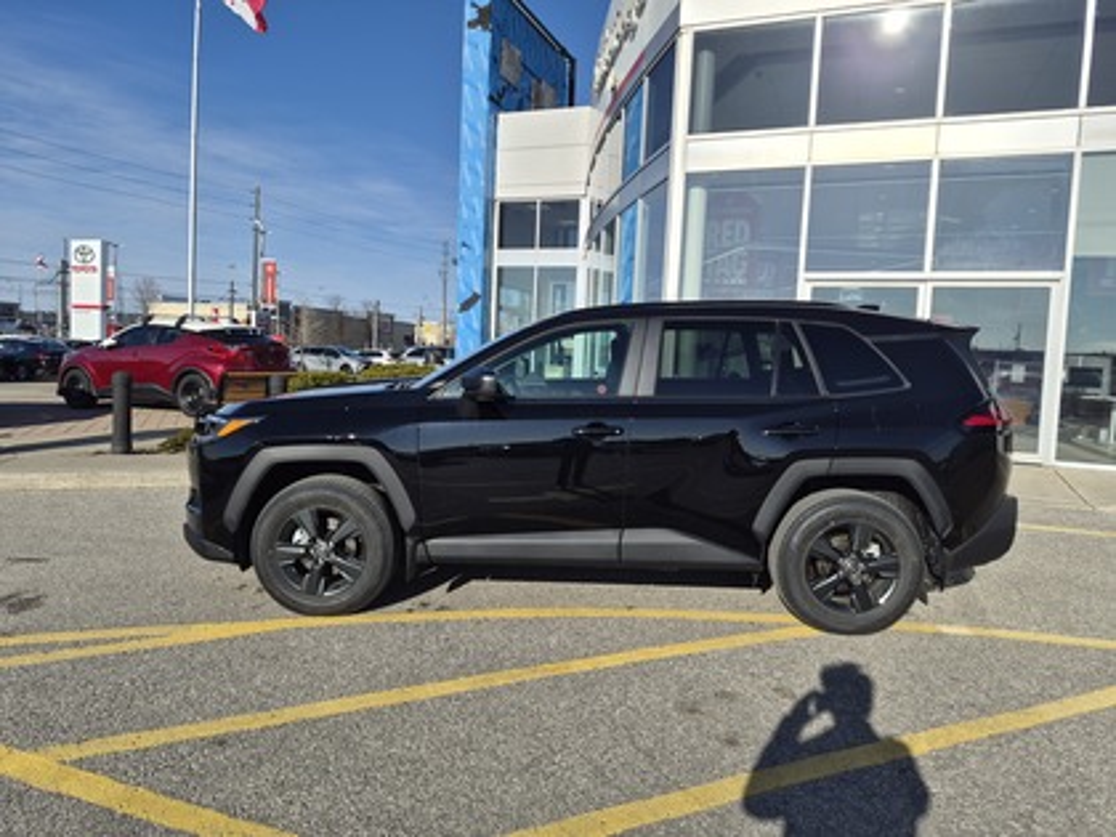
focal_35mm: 23
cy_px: 418
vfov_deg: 58.9
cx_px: 558
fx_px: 742
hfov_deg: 73.9
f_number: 1.8
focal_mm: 5.4
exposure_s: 1/7696
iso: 40
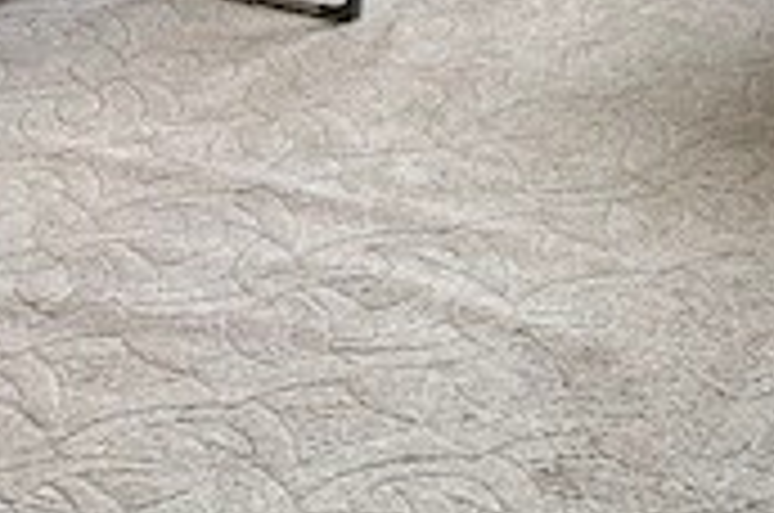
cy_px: -626
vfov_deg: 9.8
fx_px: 2704
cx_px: 878
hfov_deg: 15.8
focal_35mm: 126
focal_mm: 5.7
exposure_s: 1/67
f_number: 1.5
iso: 125
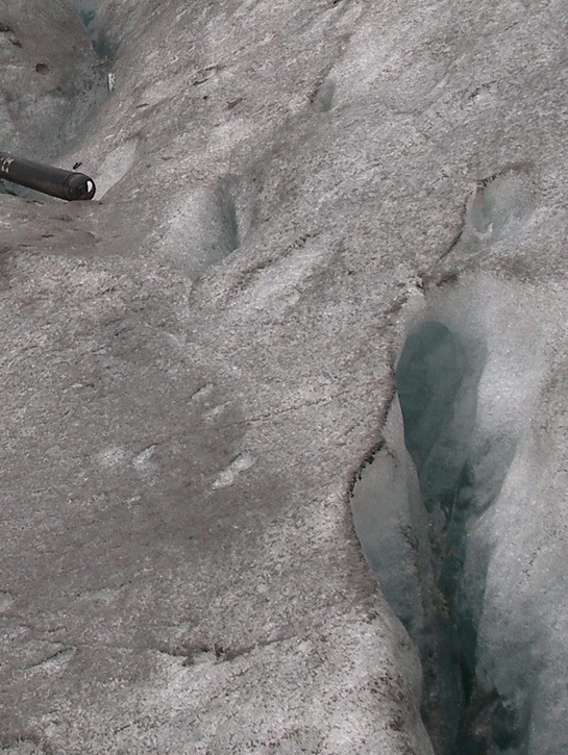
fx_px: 2228
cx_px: -105
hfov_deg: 14.1
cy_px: 155
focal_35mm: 102
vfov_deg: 19.1
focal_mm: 7.8
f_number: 3
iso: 80
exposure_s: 1/125
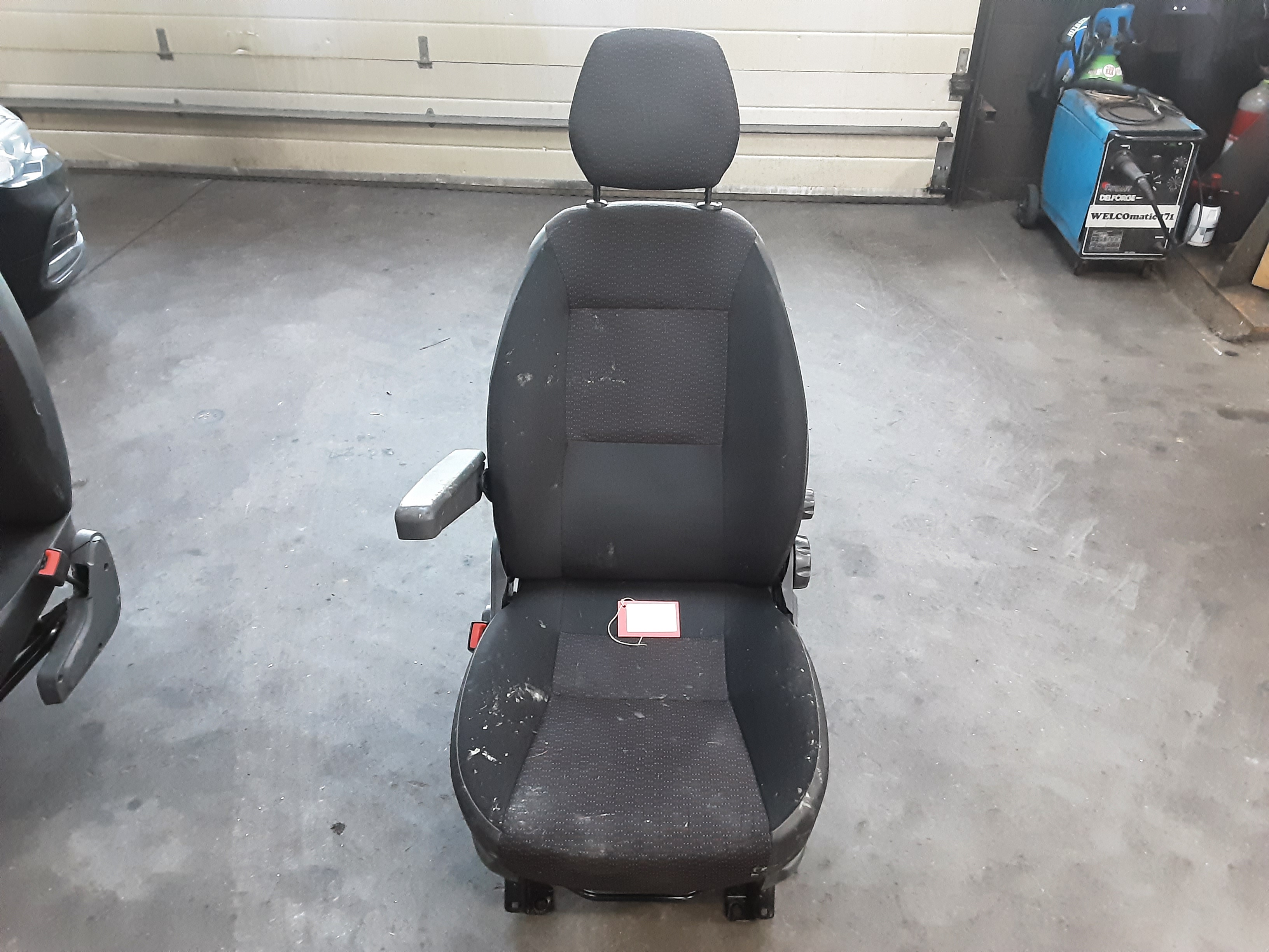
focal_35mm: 27
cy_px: 476
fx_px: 990
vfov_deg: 51.4
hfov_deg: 65.3
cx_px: 634
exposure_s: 1/25
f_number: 1.9
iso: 400
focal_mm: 2.91
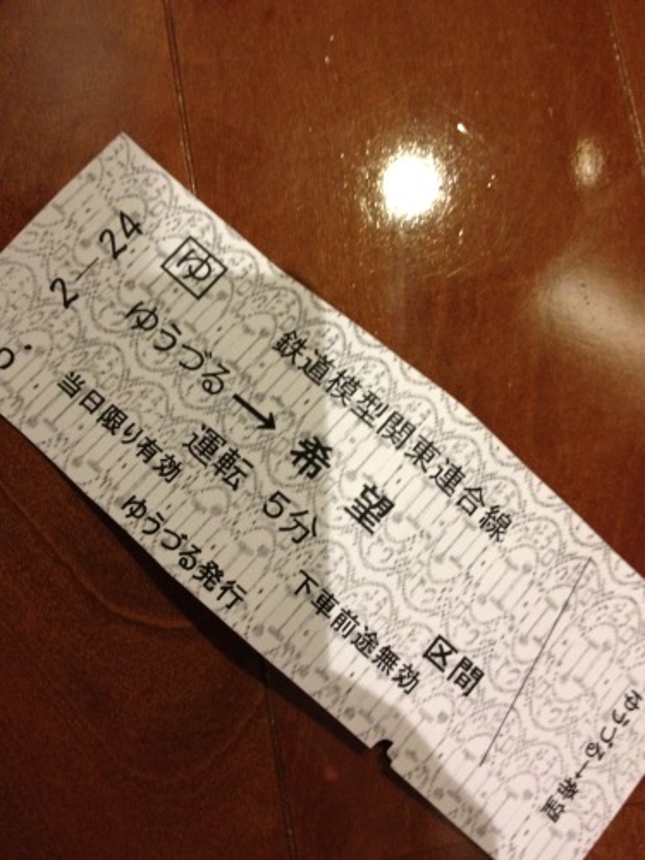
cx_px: 322
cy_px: 430
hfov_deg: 40.7
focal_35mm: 35
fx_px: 870
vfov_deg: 52.6
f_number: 2.4
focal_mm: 4.28
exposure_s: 1/20
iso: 320
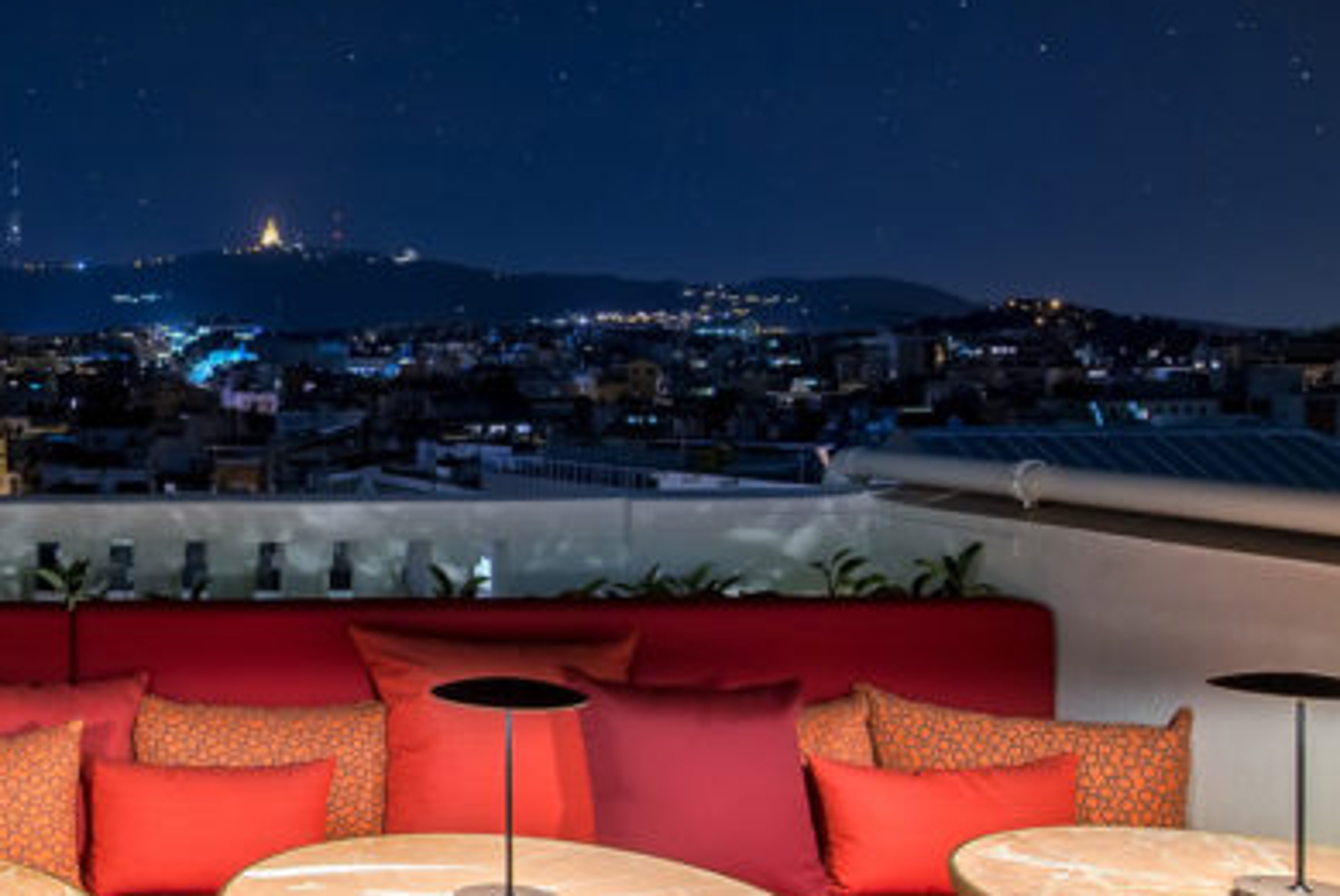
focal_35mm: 63
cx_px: 107
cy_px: 522
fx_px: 2348
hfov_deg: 30.3
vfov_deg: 21.6
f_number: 2.8
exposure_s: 1/50
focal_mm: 24
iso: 1600
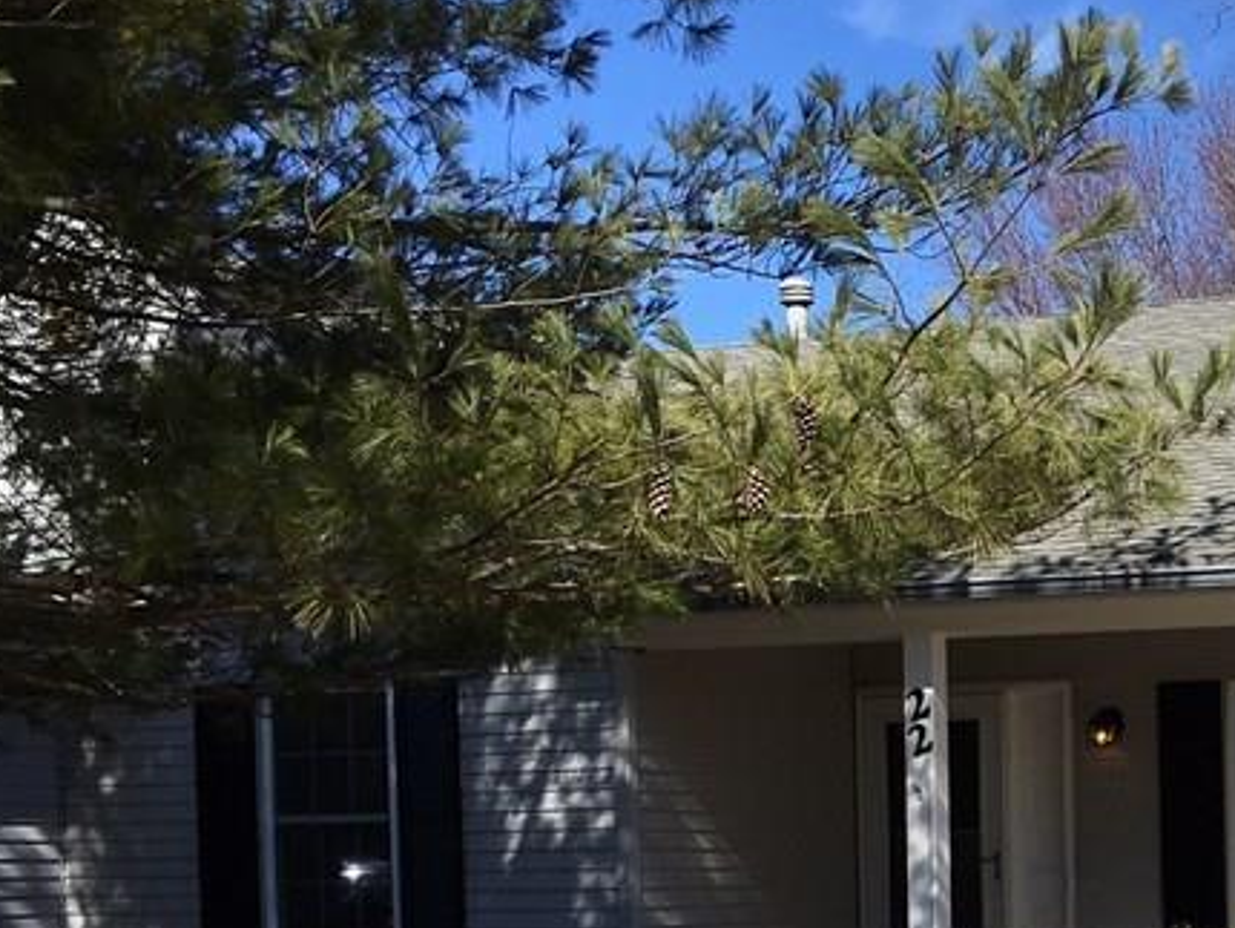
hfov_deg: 26.7
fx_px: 2463
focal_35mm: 69
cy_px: 948
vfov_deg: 20.6
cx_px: 1221
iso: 25
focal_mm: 4.15
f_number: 2.2
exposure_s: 1/2404
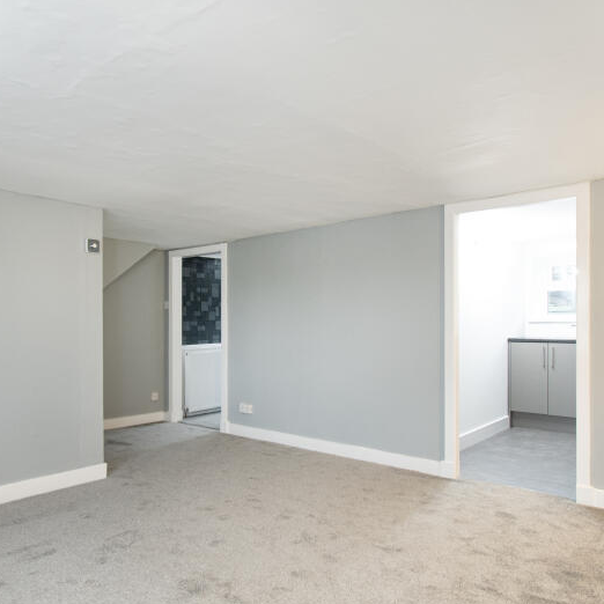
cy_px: 309
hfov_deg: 62.2
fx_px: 494
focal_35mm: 25
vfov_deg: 62.9
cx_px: 234
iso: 320
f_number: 8
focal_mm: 10
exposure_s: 1/1.67
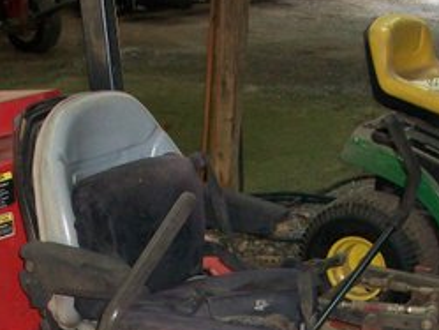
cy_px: 407
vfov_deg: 16.4
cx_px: 160
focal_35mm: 86
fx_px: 1091
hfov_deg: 22.7
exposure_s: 1/60
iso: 160
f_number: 2.8
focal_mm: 5.7
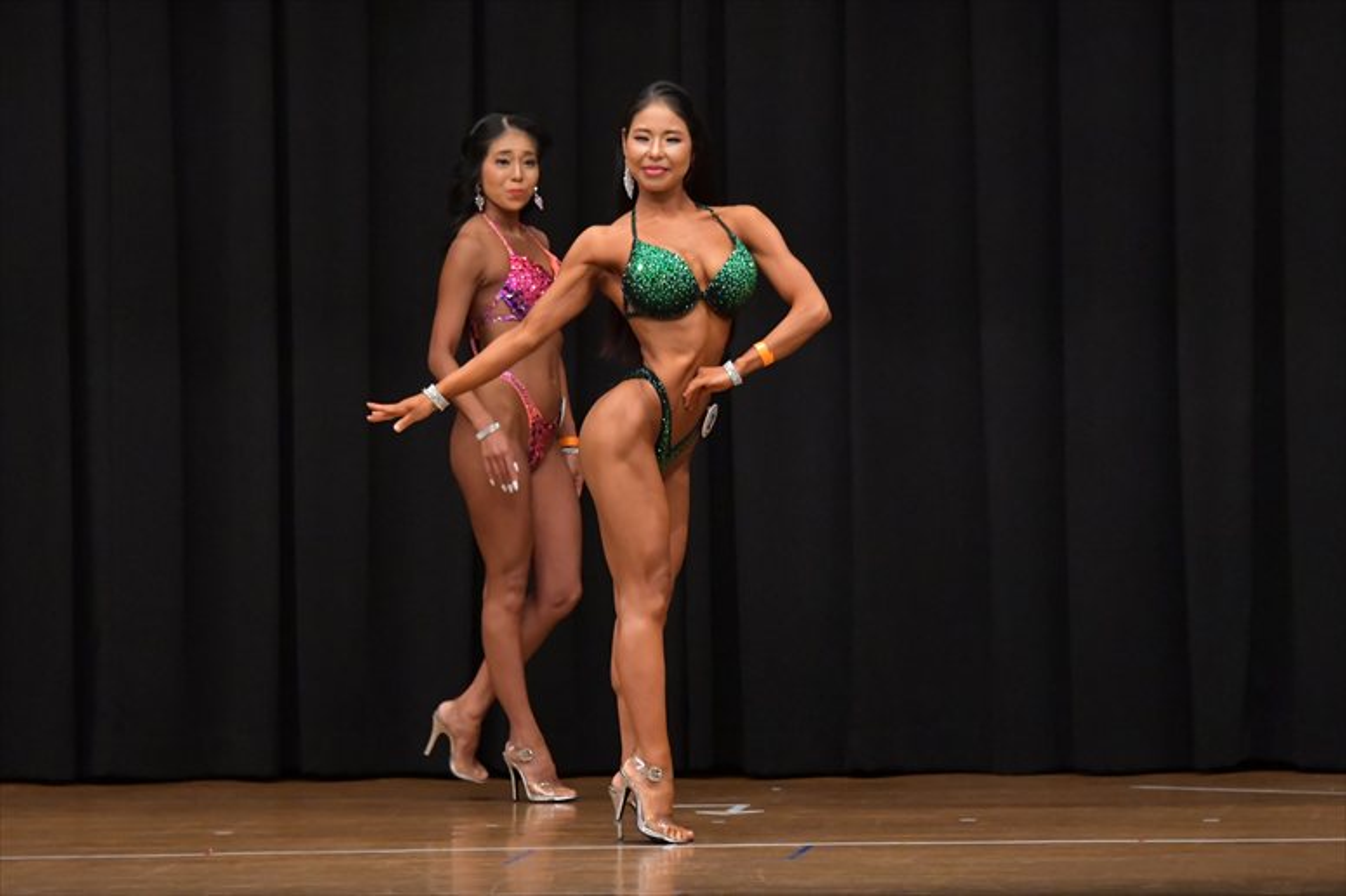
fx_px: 9530
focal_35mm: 255
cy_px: 448
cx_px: 673
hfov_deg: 8.1
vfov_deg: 5.4
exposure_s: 1/400
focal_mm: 170
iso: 6400
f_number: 5.6
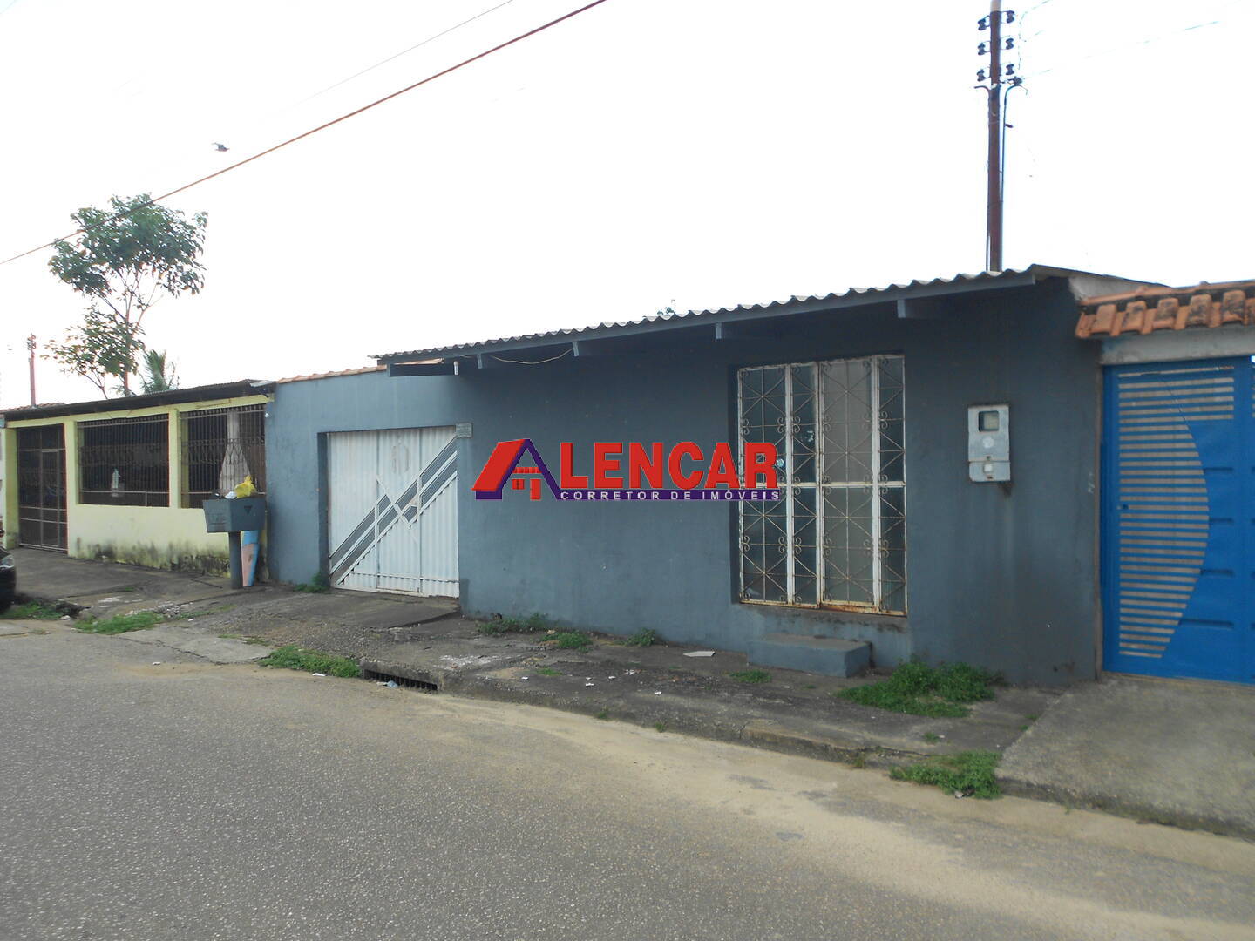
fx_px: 943
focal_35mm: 26
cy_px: 470
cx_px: 628
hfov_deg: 67.3
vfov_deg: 53.1
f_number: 3.2
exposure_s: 1/400
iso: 80
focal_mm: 4.6
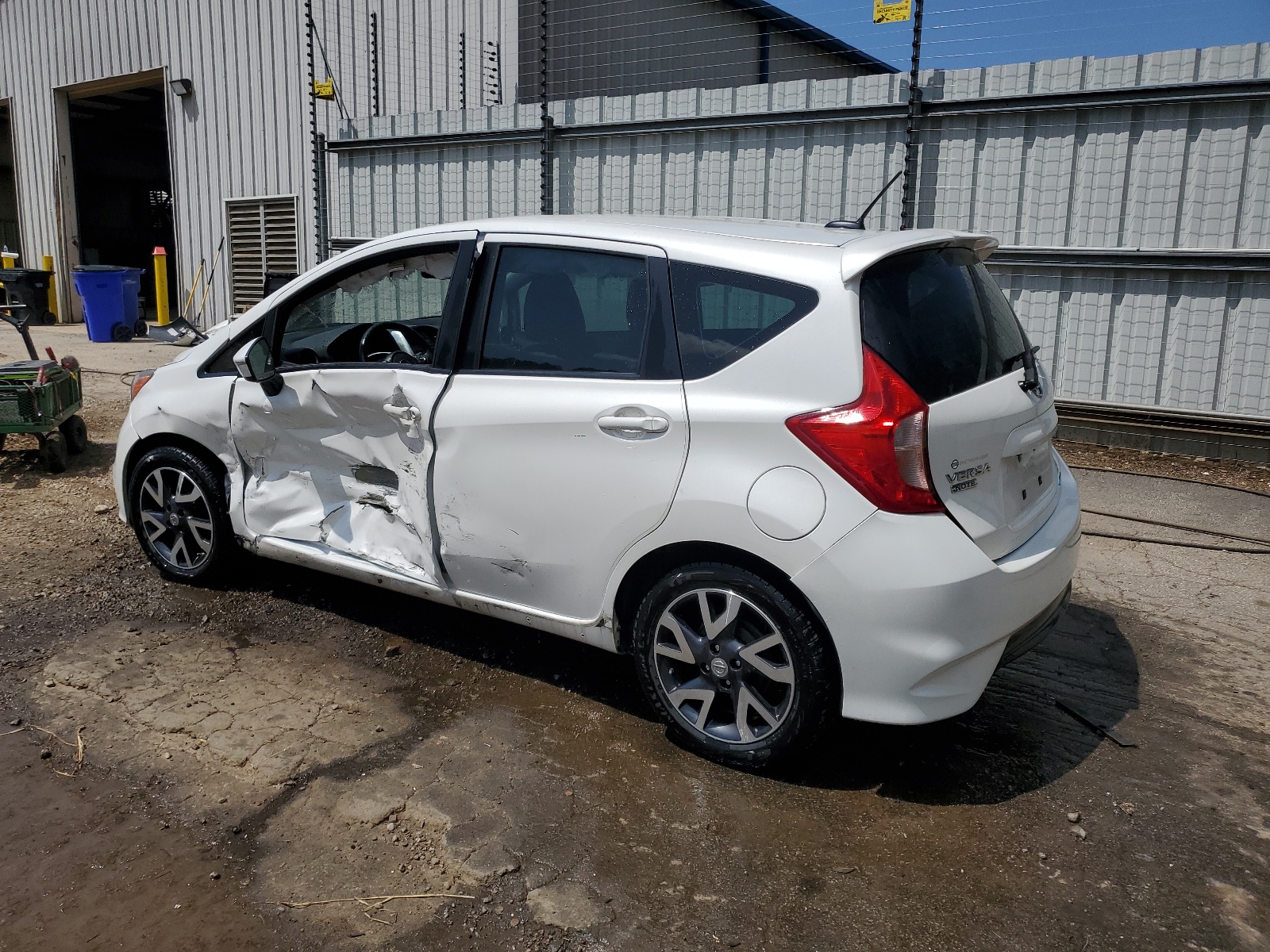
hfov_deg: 67.3
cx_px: 635
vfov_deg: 53.1
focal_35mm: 26
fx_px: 954
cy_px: 476
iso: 50
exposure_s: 1/10000
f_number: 1.5
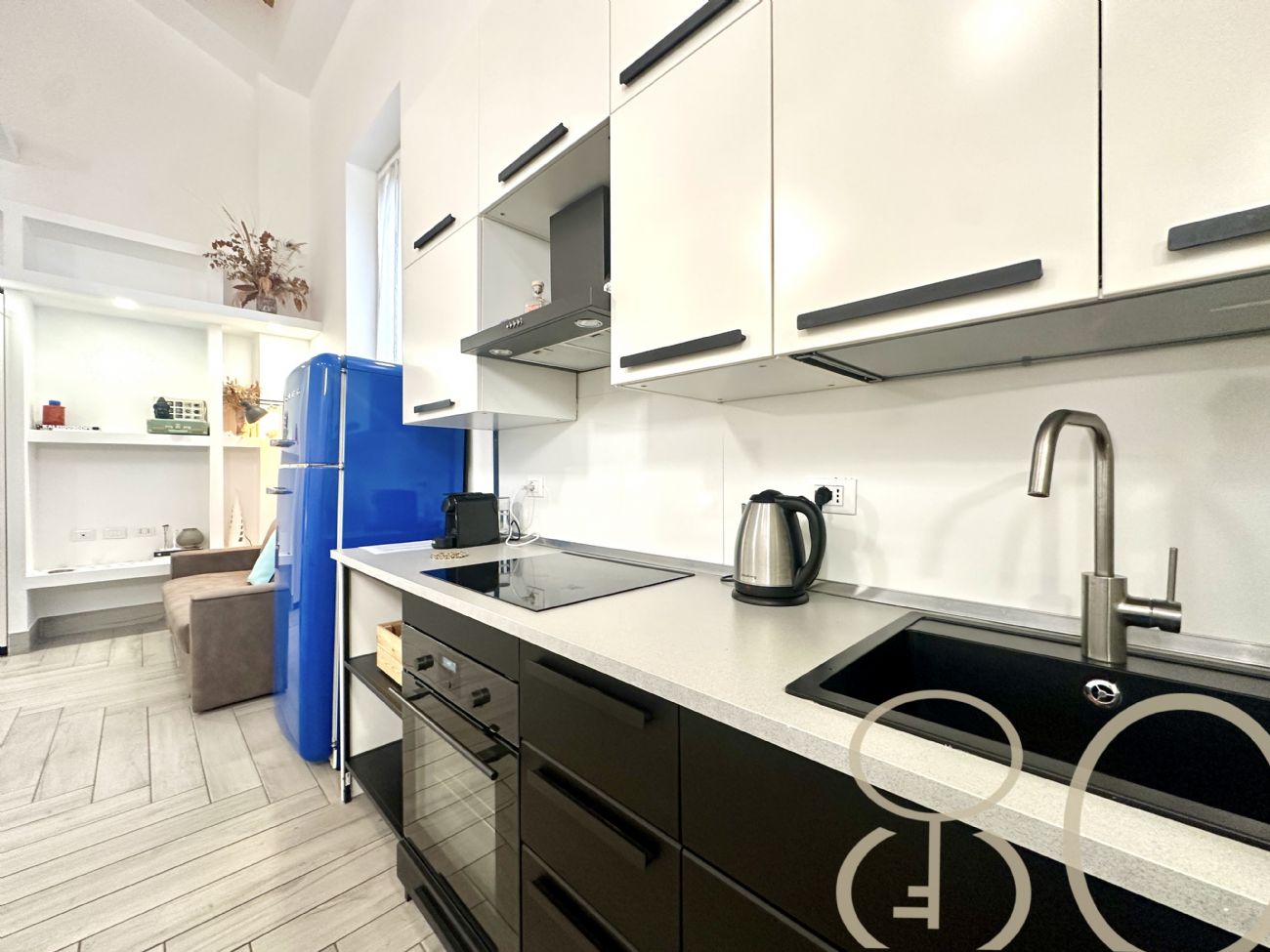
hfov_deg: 102.1
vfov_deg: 85.7
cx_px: 635
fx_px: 514
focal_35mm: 14
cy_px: 476
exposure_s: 1/50
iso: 200
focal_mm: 2.22
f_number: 2.2
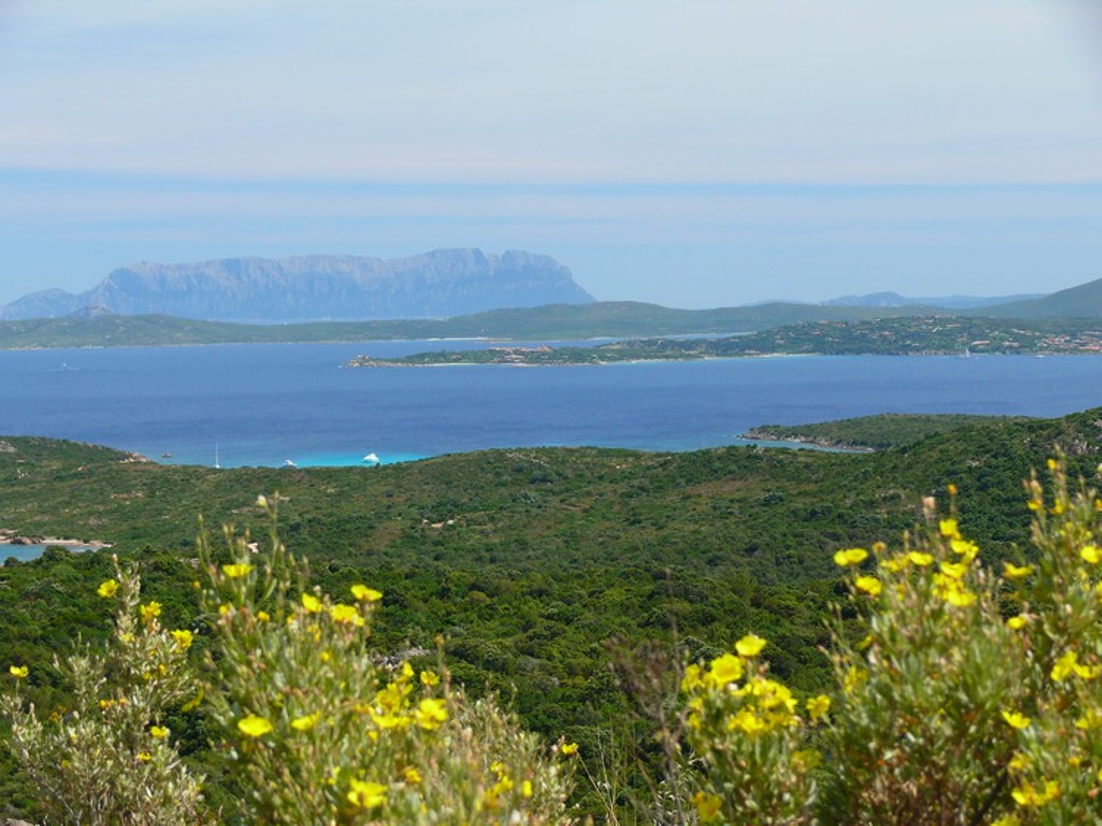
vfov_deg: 15.7
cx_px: 551
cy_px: 413
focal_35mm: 94
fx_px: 2992
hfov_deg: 20.9
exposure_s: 1/200
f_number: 4.5
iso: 100
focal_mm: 19.9
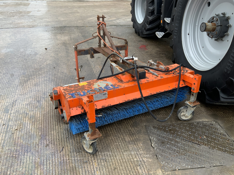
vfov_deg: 48.2
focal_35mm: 29
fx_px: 196
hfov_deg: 61.7
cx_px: 117
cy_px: 88
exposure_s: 1/122
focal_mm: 3
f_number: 1.8
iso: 16
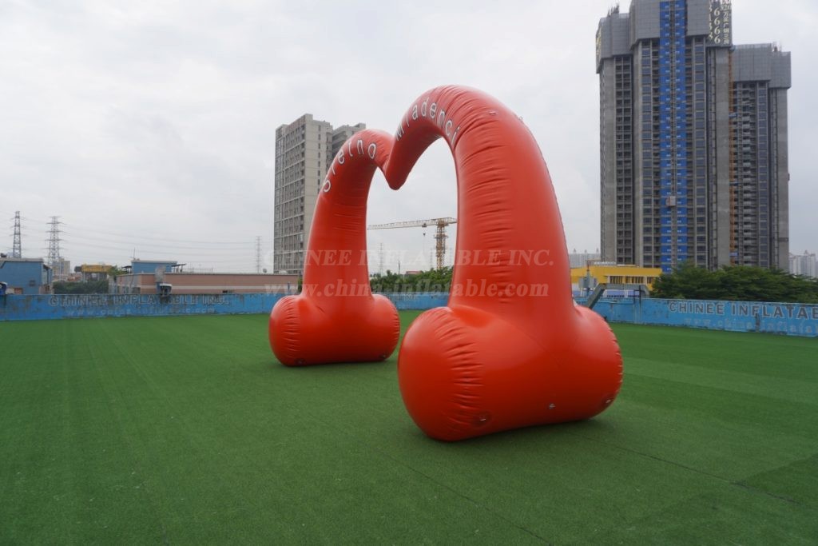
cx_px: 409
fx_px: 545
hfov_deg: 73.7
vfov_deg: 53.1
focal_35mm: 24
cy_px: 273
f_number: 4.5
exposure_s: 1/800
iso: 100
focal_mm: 16
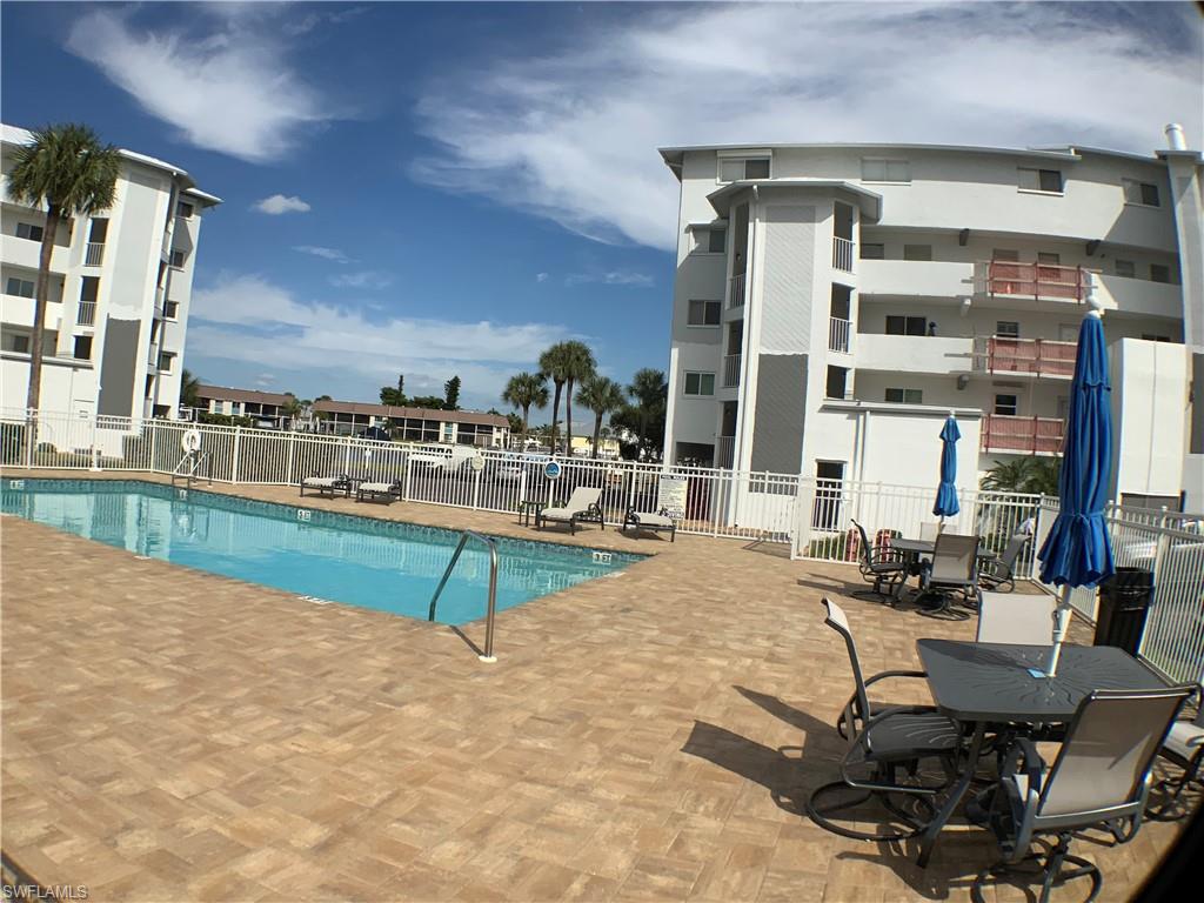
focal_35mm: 29
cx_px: 602
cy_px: 452
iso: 20
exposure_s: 1/4405
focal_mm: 3
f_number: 1.8
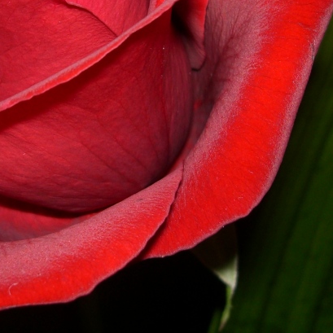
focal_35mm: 84
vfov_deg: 20.4
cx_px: 38
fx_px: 914
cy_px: 60
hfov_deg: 20.3
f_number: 3.1
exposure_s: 1/60
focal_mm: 6.3
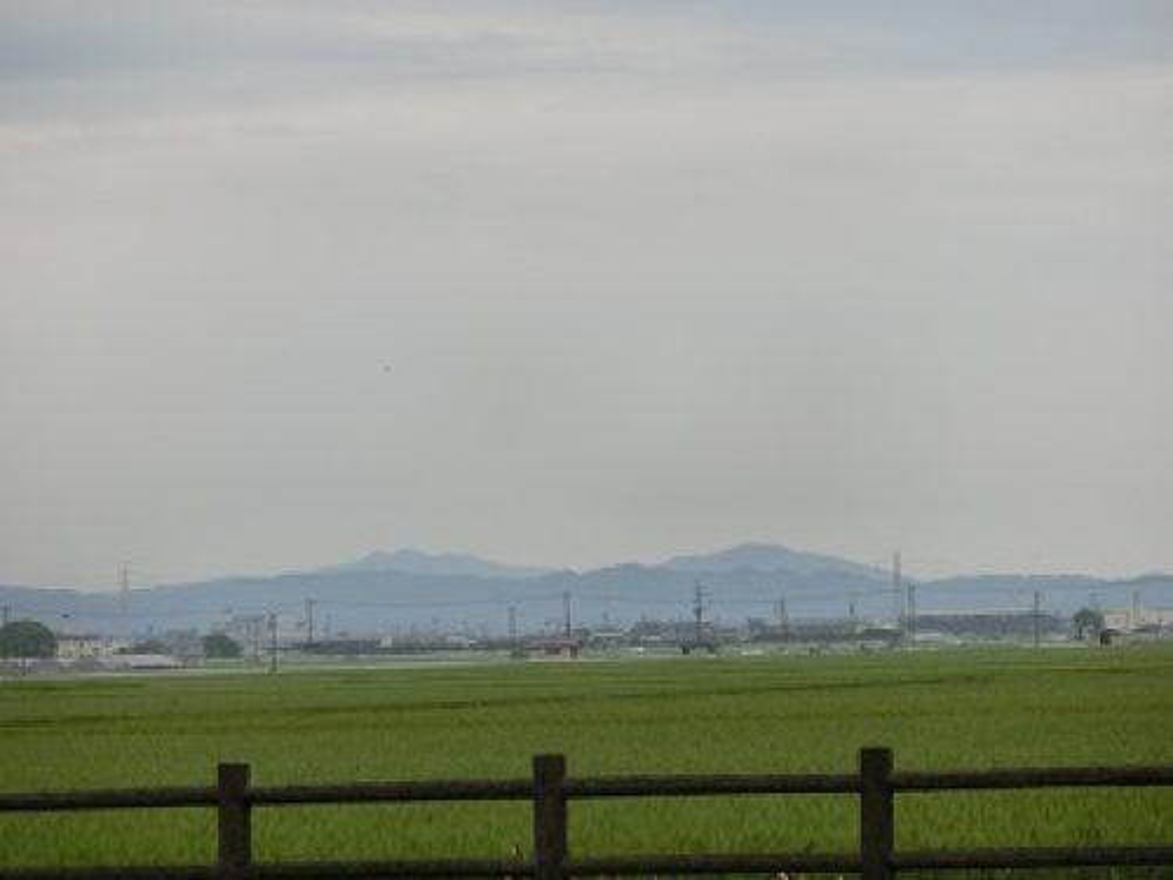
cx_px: 586
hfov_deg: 9.9
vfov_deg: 7.4
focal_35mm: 200
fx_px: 6777
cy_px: 440
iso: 80
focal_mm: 35.34
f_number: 5.8
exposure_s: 1/200
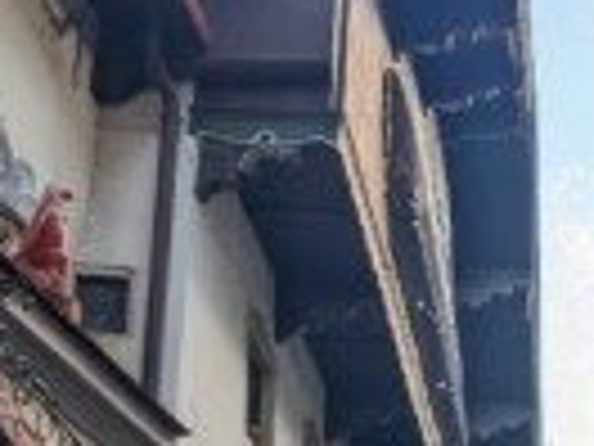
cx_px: 675
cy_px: 703
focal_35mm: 70
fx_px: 1201
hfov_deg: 25.5
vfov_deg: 18.2
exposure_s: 1/112
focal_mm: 2.35
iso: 45
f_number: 2.2
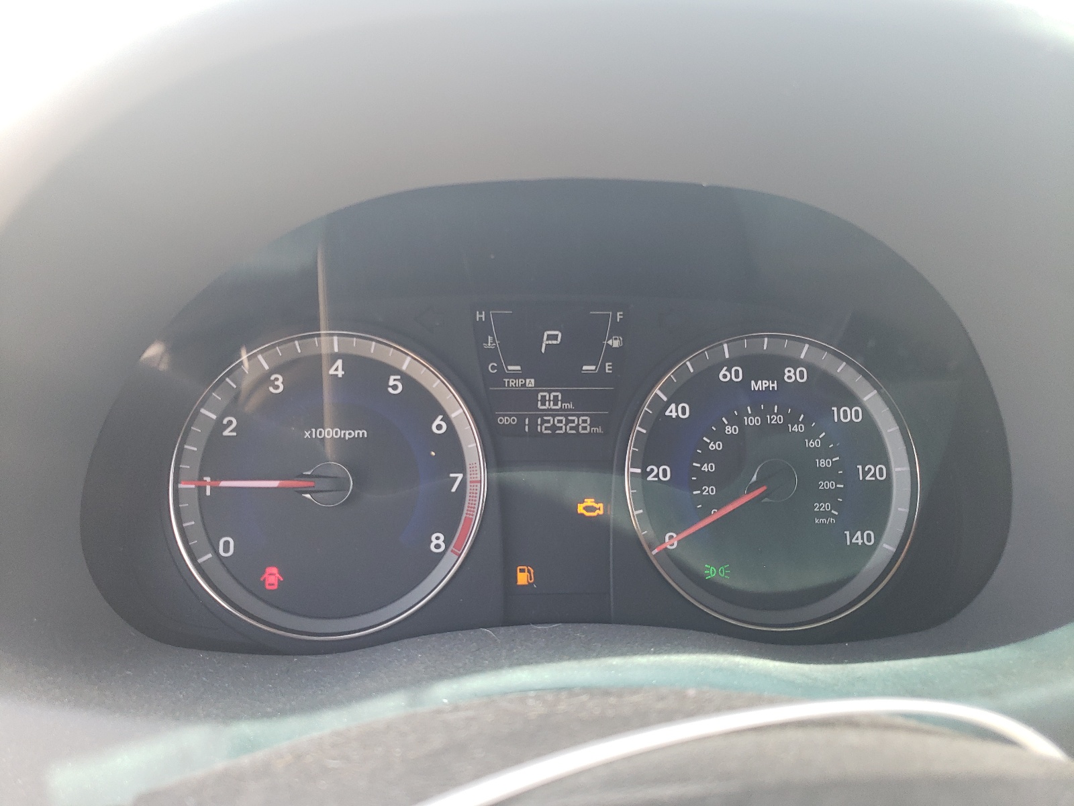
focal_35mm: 26
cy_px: 403
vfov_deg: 53.1
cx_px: 537
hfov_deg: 67.3
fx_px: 807
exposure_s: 1/100
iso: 93
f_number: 1.5
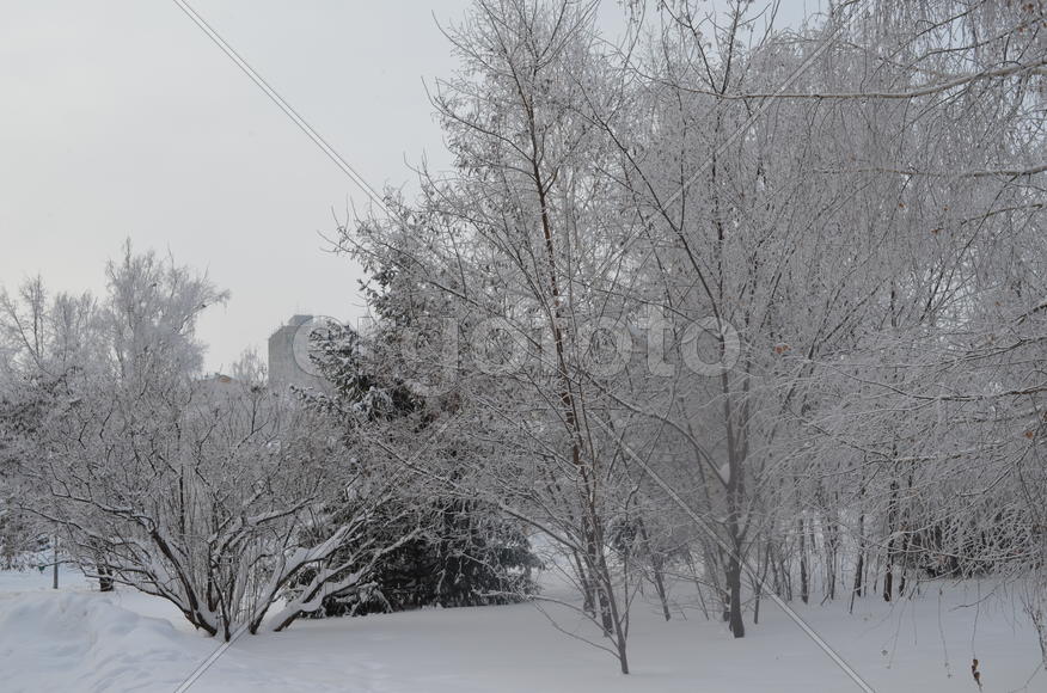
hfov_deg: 49.6
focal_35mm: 39
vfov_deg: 34.1
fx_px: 1132
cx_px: 524
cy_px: 346
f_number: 8
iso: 160
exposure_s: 1/250
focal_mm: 26
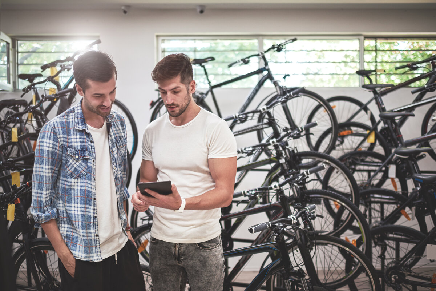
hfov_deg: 54.4
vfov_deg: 37.9
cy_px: 146
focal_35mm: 35
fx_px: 424
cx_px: 218
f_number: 1.4
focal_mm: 35
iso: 250
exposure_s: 1/400
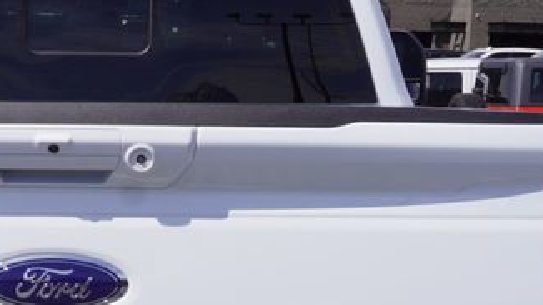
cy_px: 352
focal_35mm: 114
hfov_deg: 18.6
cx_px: 62
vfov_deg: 10.5
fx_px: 1636
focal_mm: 23
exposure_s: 1/250
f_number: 10
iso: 100
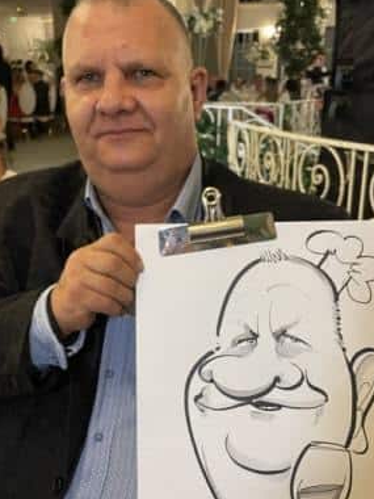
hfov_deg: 35.1
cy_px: 285
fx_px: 591
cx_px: 186
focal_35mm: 41
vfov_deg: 45.6
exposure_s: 1/33
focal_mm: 4.2
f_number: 1.6
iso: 400
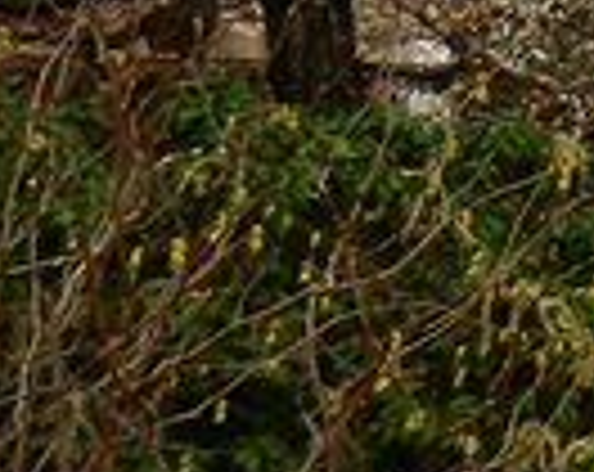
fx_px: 3333
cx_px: 1886
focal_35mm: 190
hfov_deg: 8.3
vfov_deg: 7.3
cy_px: -868
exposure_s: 1/500
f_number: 3
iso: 80
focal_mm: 4.5
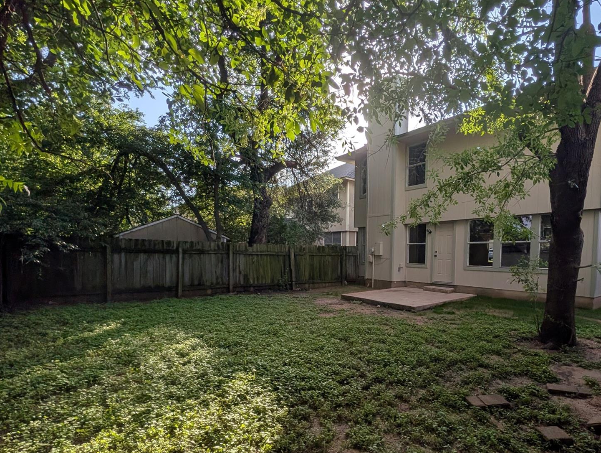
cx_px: 365
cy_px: 274
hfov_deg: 89.6
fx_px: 296
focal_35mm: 17
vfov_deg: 74.0
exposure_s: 1/2545
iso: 53
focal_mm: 2.02
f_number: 1.7
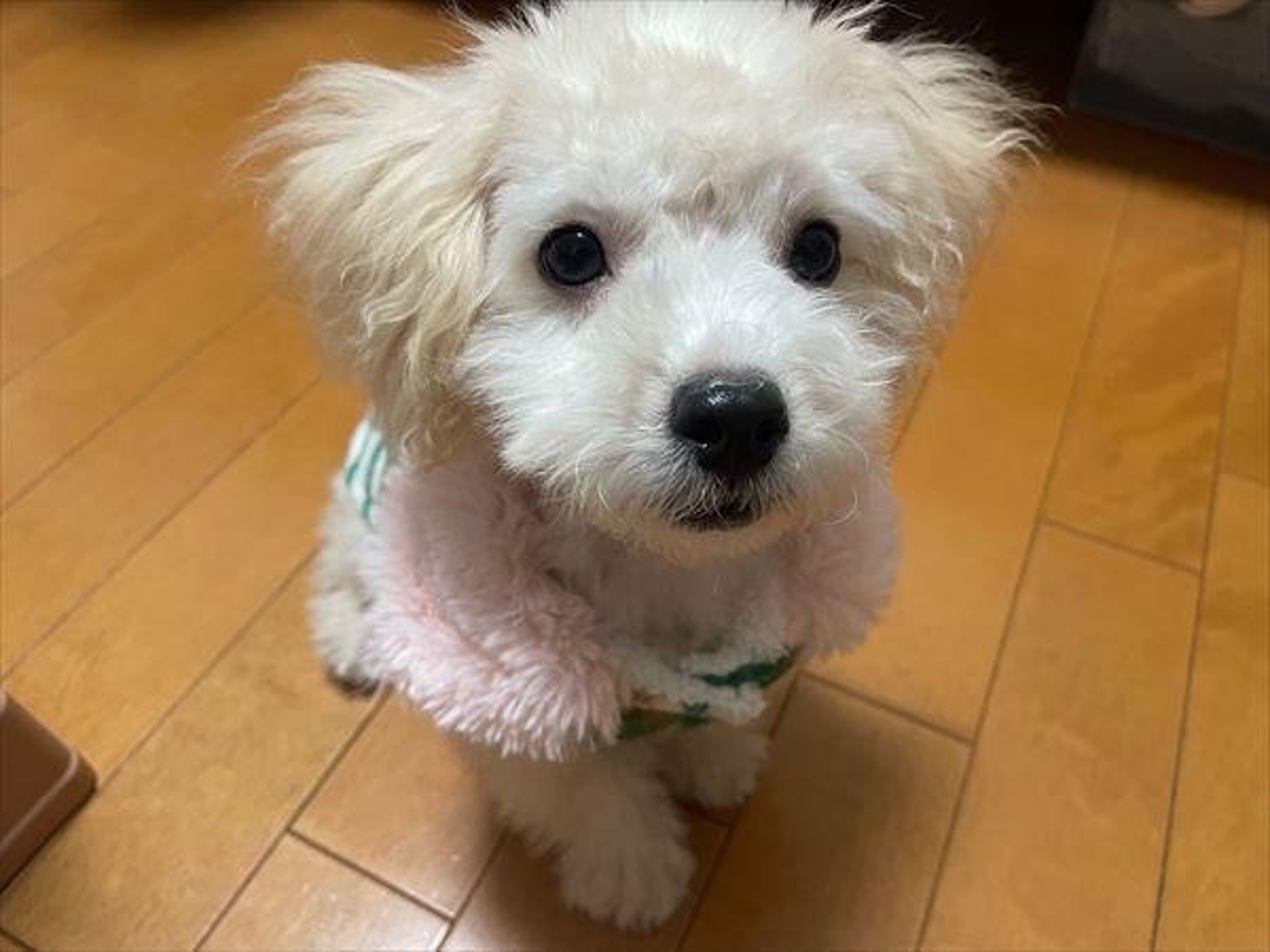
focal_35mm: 26
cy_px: 476
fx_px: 954
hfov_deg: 67.3
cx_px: 635
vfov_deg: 53.1
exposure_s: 1/60
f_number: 1.6
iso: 200
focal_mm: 4.2
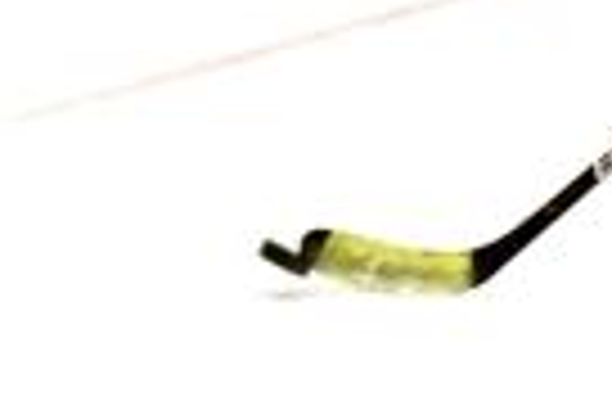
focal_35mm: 1184
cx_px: -9
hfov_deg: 1.7
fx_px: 20149
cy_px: 74
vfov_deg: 1.2
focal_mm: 105
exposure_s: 1/500
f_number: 5.6
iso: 4000
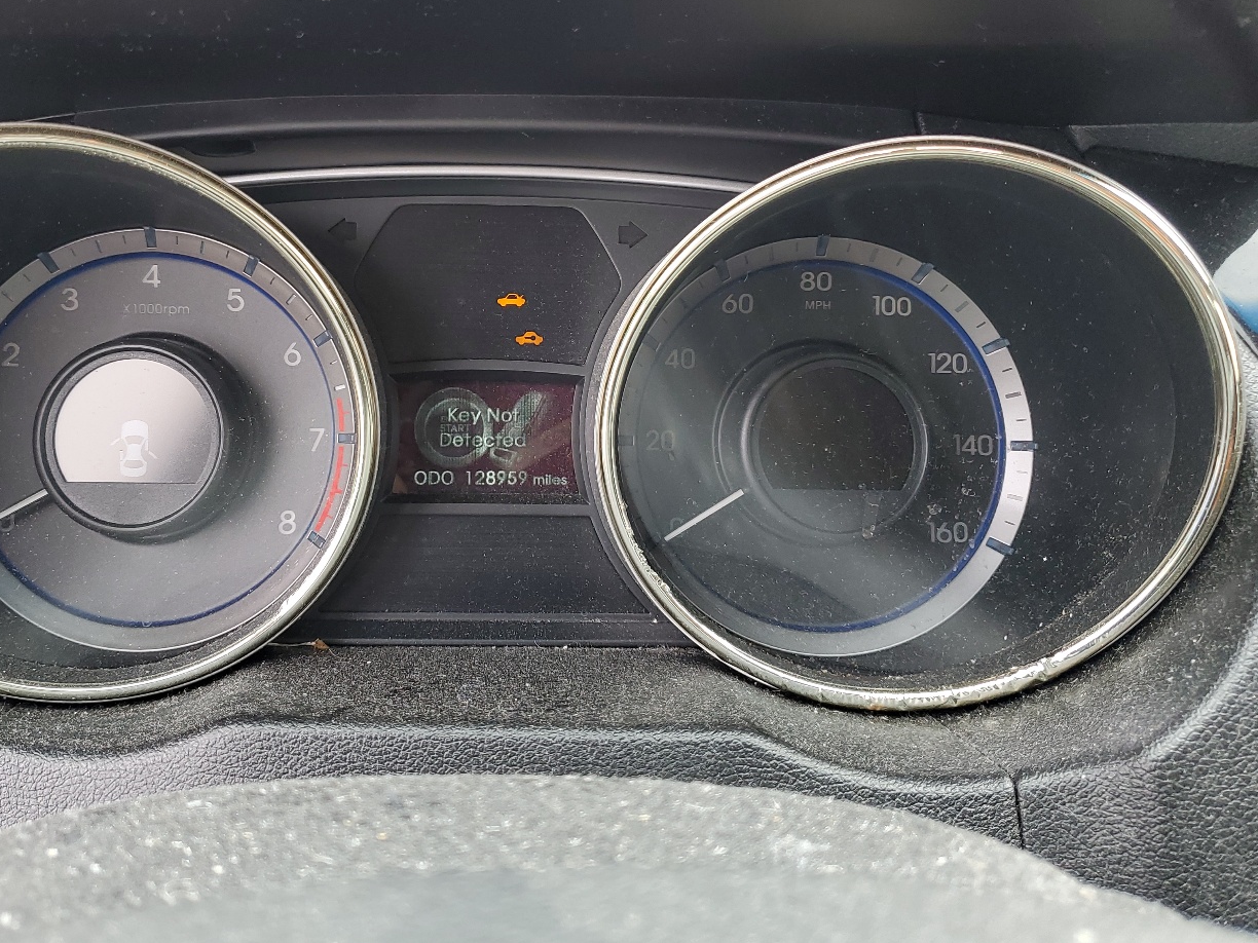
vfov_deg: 41.5
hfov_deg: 53.7
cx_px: 518
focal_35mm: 34
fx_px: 1236
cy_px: 354
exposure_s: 1/120
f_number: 1.5
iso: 54
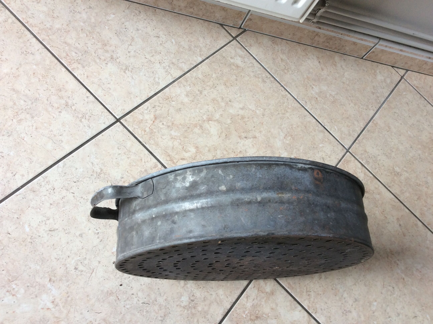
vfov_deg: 44.1
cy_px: 162
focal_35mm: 32
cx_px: 216
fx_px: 400
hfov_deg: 56.9
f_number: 2.4
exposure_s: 1/25
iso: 40
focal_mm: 3.3
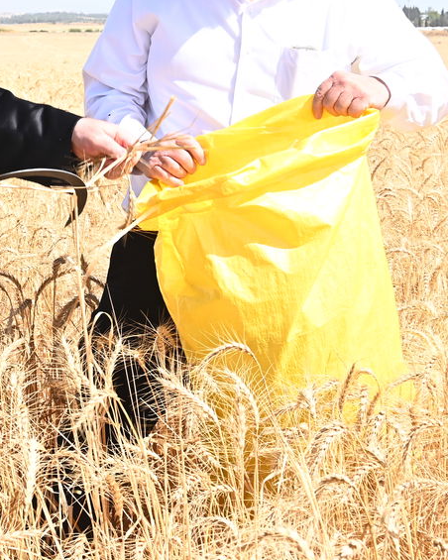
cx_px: 87
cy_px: 144
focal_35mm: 93
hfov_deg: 16.4
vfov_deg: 20.4
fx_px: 1541
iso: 320
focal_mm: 40
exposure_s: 1/200
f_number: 13
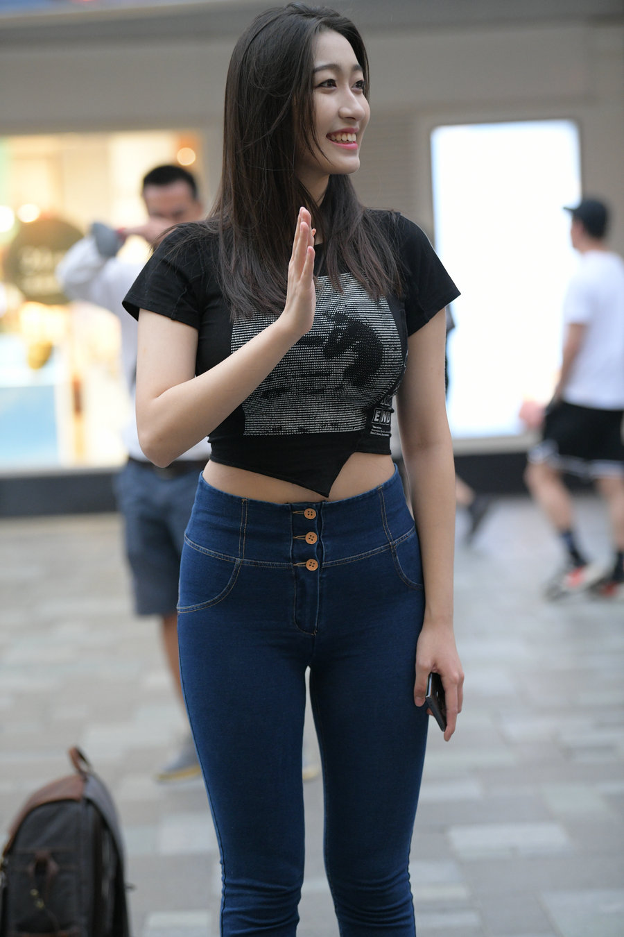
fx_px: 2912
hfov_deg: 12.2
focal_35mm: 112
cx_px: 312
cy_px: 468
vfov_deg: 18.3
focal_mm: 112
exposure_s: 1/320
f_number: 3.5
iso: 3200
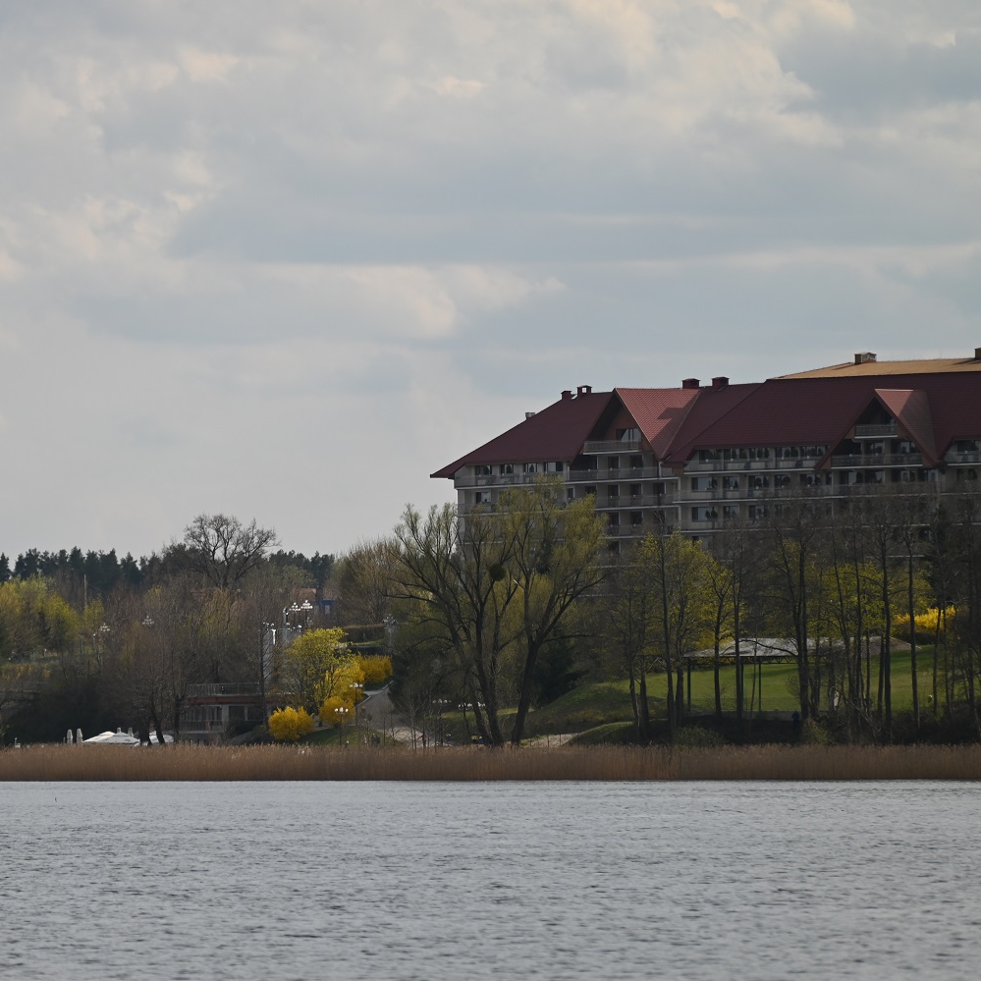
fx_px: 12280
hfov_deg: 4.6
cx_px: 279
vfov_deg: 4.6
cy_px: 490
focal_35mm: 383
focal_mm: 300
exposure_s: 1/1000
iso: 160
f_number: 5.6
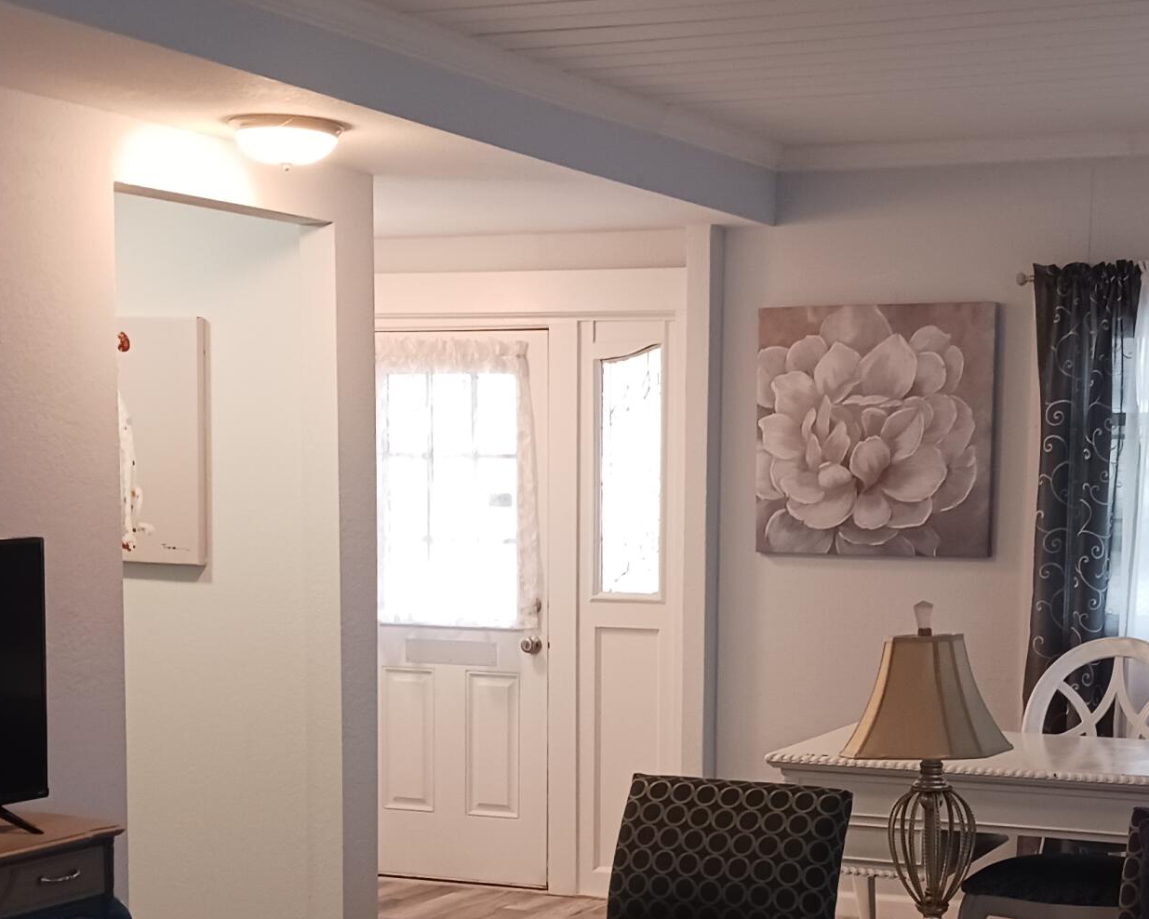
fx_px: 2176
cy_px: 759
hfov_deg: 29.5
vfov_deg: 23.4
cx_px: 691
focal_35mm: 64
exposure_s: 1/30
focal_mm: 4
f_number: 1.8
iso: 250
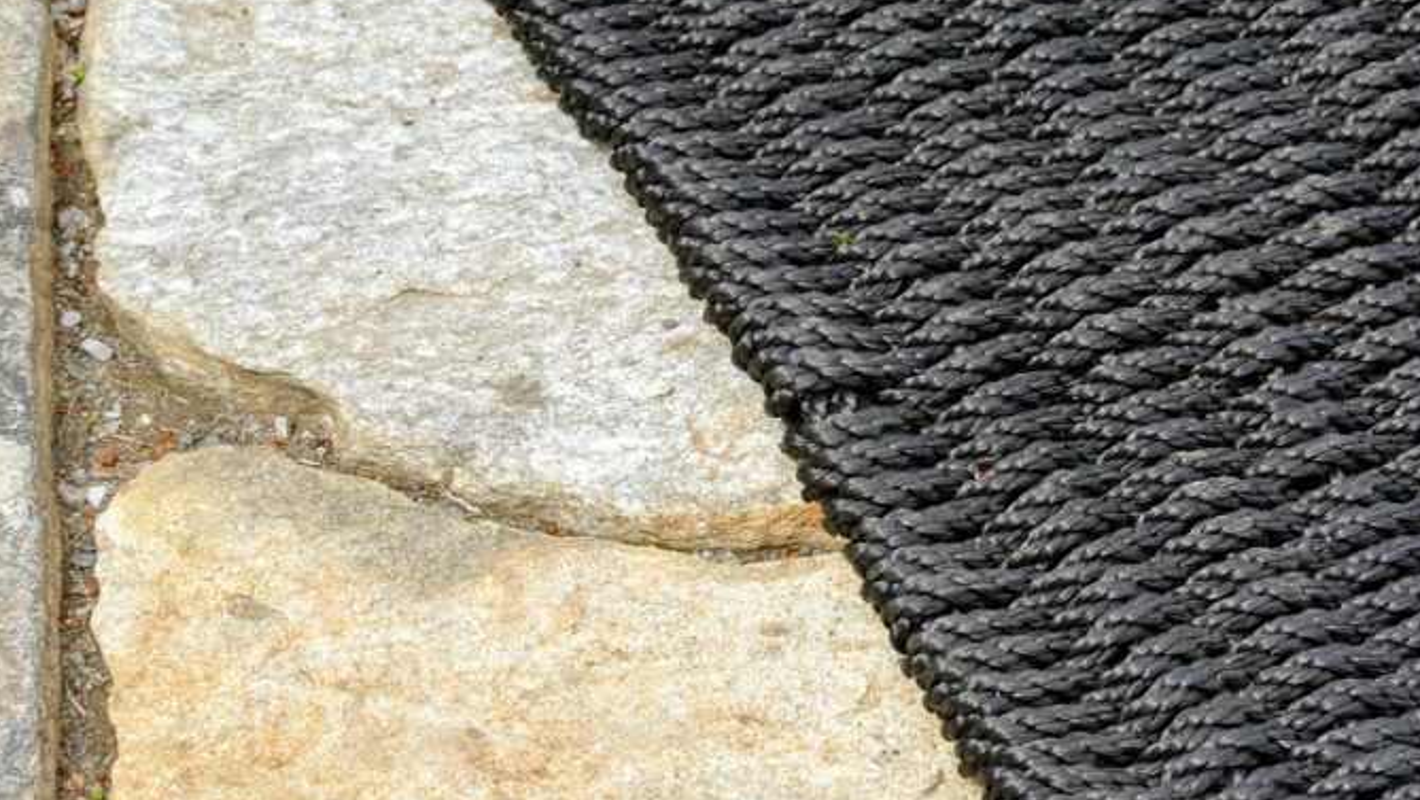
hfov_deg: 16.5
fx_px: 4897
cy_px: 395
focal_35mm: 130
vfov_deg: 9.3
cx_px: 968
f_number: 4
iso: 100
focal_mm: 30
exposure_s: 1/250
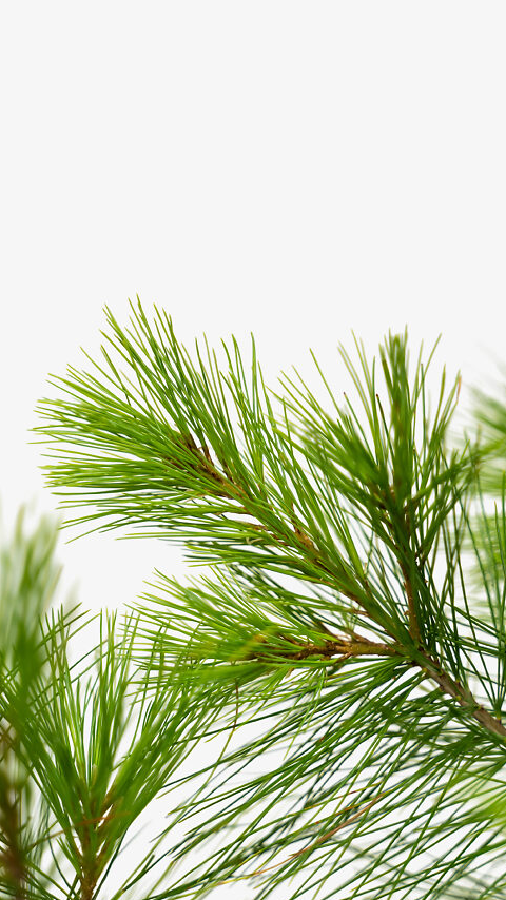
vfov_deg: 20.1
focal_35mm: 106
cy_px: 557
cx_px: 210
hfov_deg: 11.4
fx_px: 2530
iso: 250
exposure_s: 1/200
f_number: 3.2
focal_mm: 75
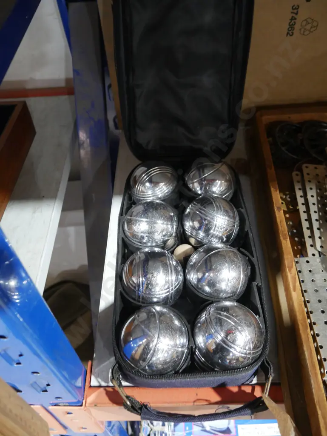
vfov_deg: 59.9
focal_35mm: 30
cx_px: 164
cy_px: 218
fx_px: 378
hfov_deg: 46.8
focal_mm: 15
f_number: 3.6
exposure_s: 1/60
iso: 2000
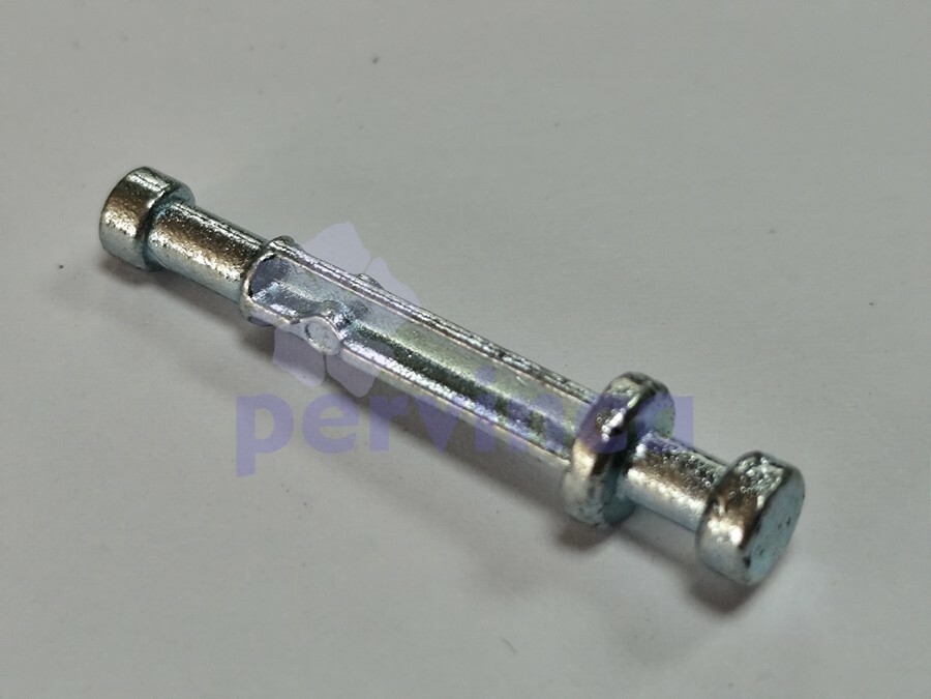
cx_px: 466
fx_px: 2501
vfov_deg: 15.9
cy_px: 350
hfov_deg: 21.1
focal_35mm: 93
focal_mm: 6.14
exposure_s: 1/50
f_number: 1.65
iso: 320
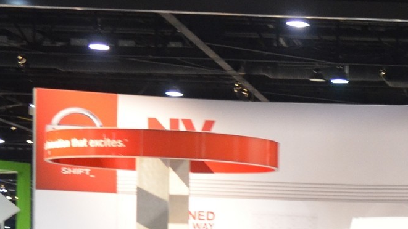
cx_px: 601
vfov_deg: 7.2
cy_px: 366
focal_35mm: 166
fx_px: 1796
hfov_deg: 12.4
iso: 1600
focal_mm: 28
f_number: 2.8
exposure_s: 1/25
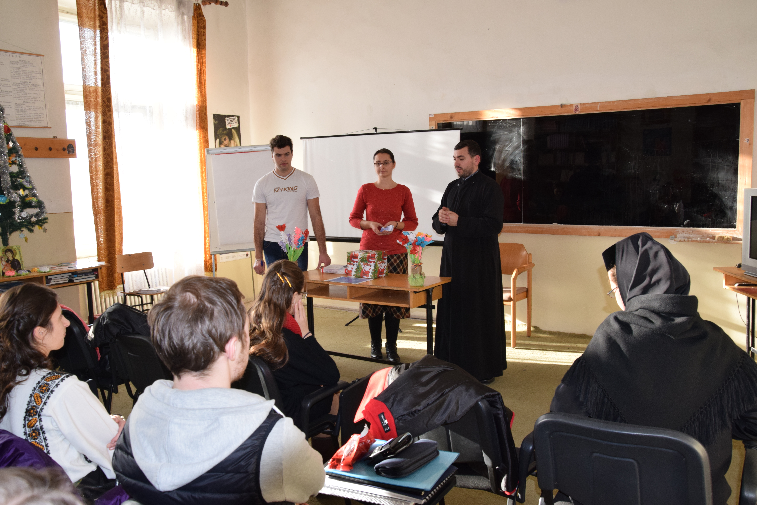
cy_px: 252
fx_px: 662
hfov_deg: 59.5
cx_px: 378
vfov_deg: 41.7
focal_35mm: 32
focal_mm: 21
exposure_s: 1/100
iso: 800
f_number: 7.1
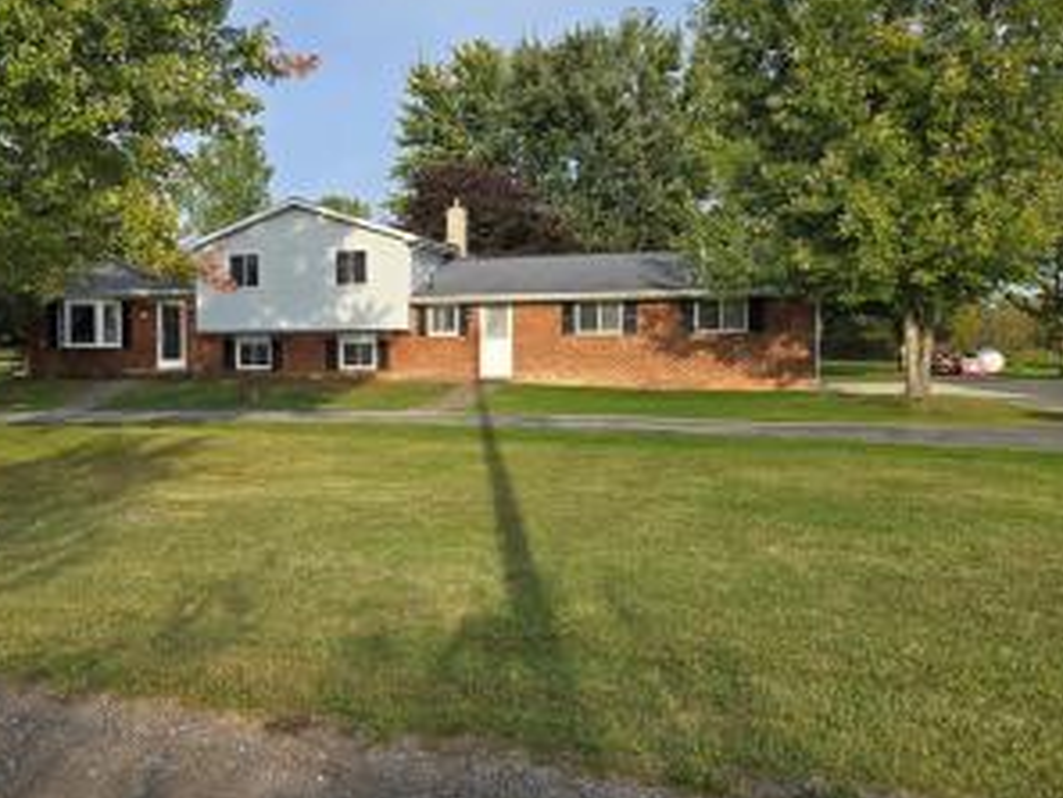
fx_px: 952
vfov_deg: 45.4
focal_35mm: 31
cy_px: 372
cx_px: 379
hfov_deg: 57.4
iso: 25
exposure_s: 1/1135
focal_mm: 5.4
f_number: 1.8
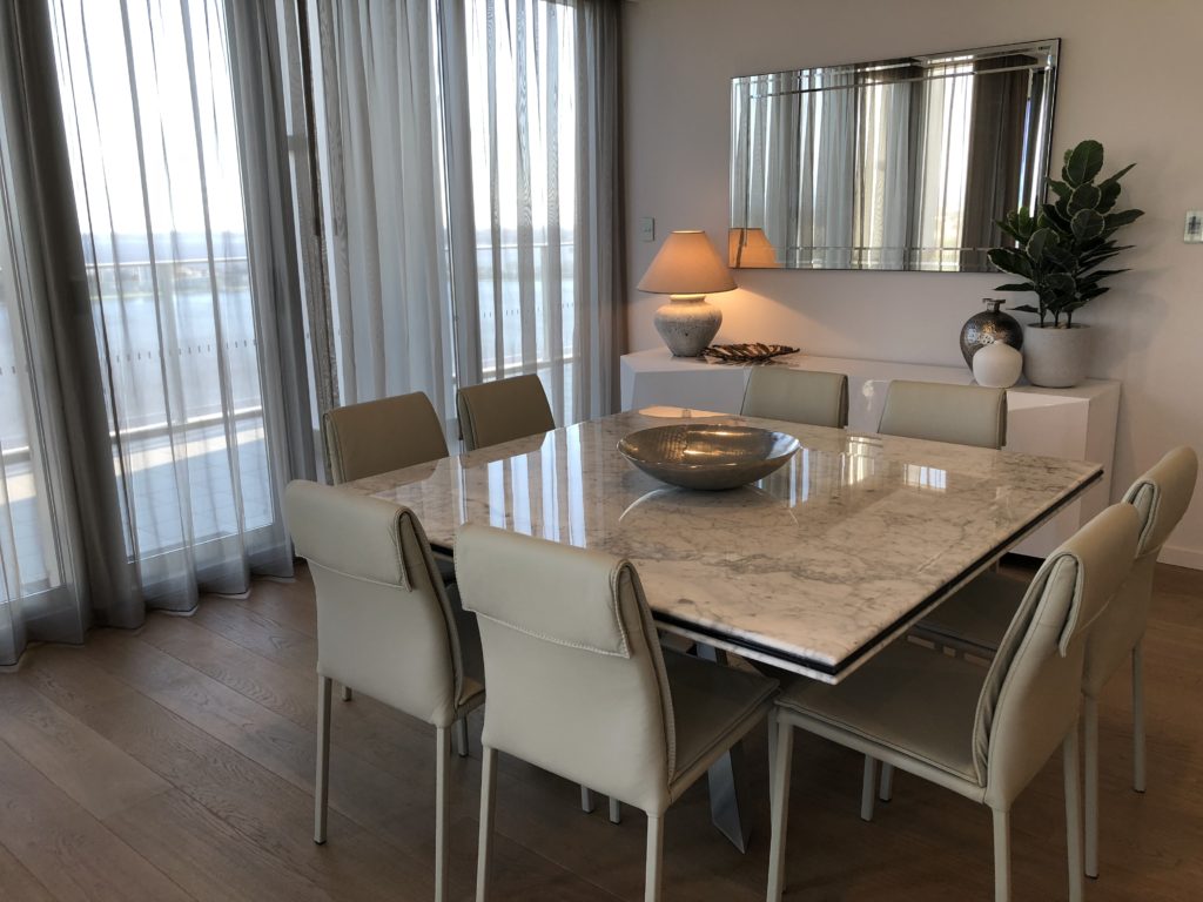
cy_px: 451
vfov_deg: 49.7
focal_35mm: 28
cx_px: 602
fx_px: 973
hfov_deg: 63.4
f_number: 1.8
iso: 25
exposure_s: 1/50
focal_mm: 3.99
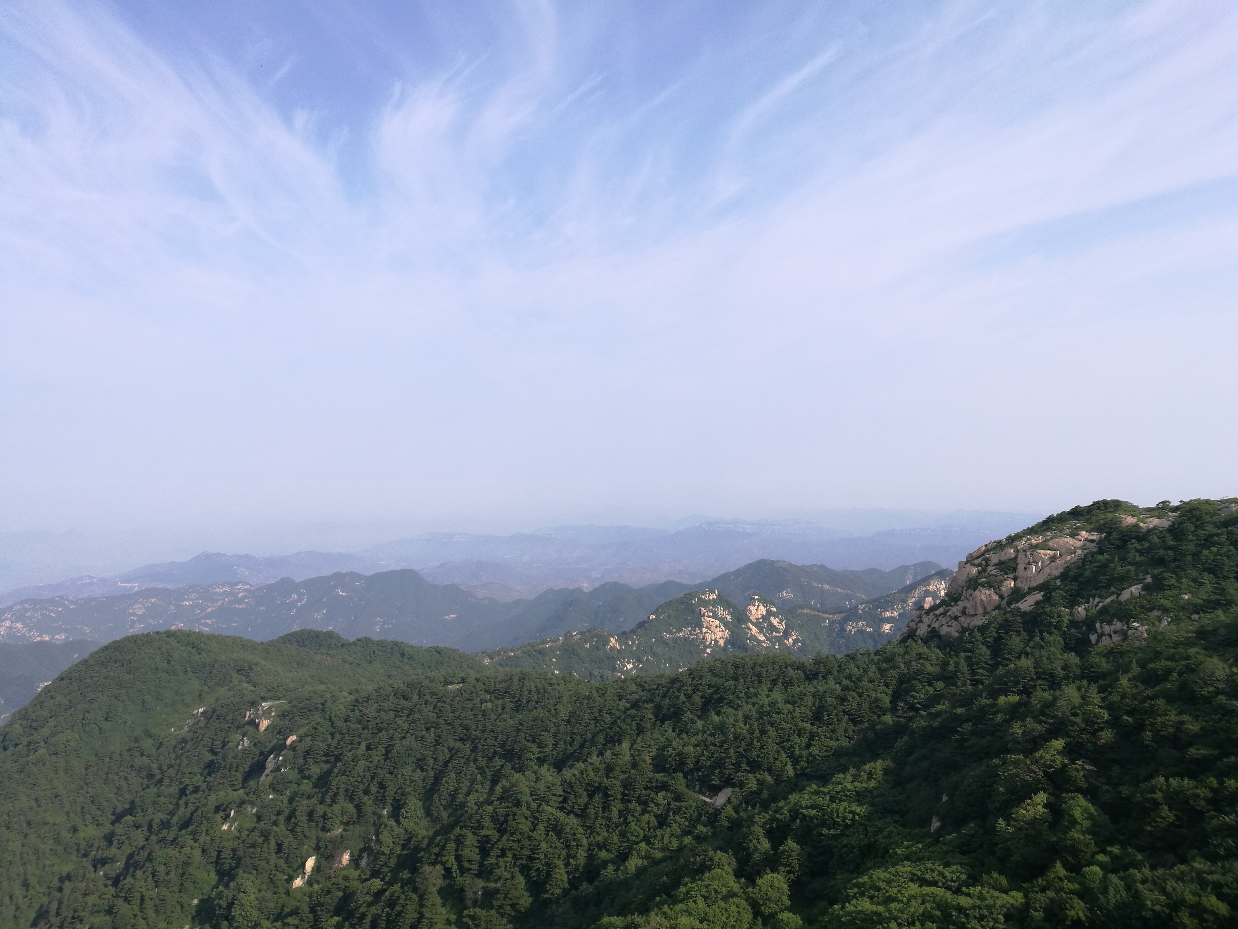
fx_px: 966
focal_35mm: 27
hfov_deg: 65.3
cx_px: 619
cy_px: 464
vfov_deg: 51.4
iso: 50
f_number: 2.2
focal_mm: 4.5
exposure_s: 1/791
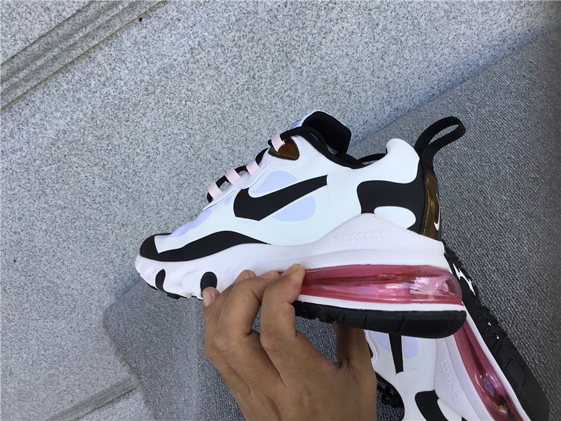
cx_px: 280
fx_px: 502
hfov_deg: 58.4
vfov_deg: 45.4
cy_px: 210
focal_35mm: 31
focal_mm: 3.3
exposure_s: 1/348
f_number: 2.4
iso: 25
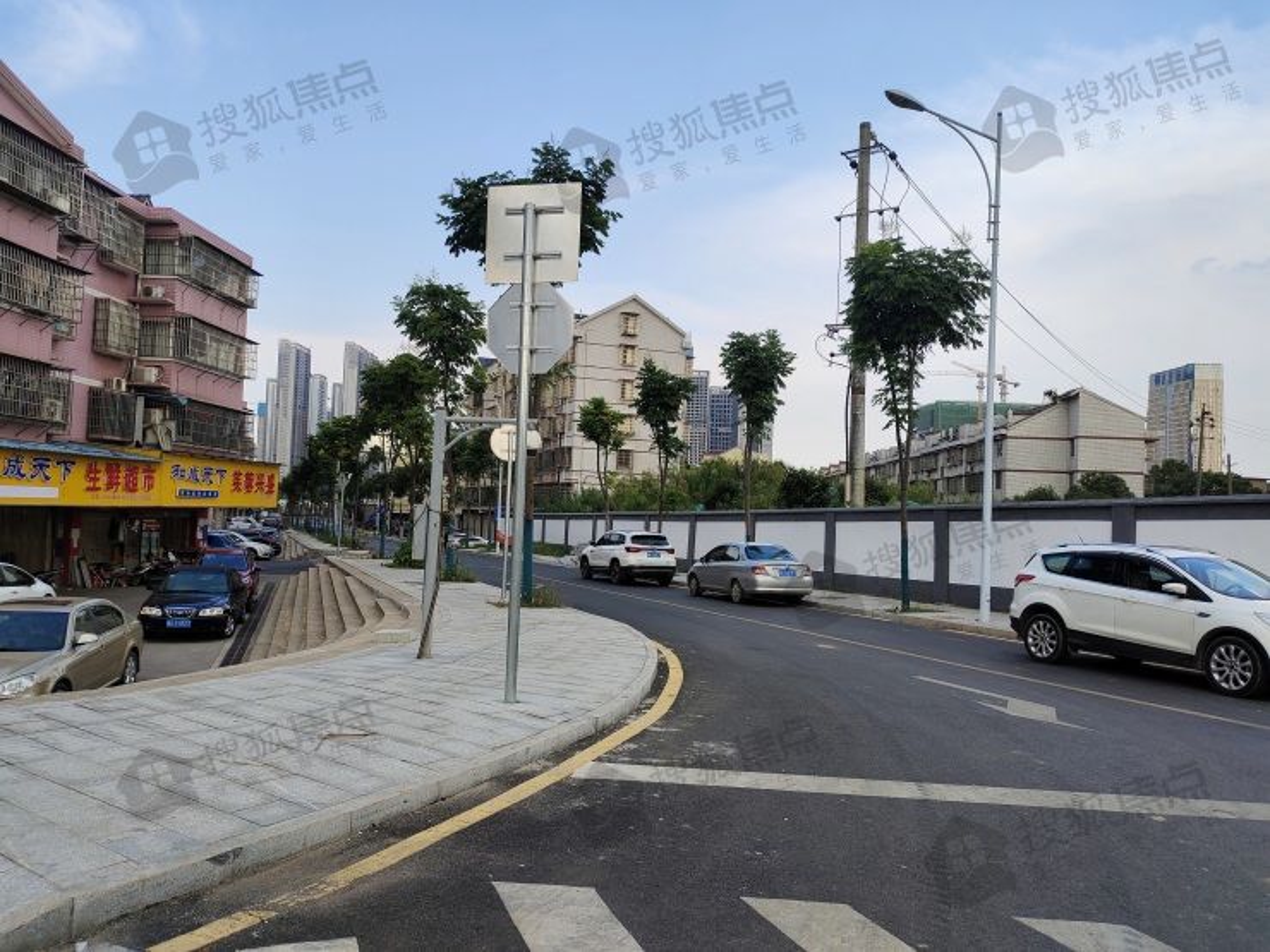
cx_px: 635
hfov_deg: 69.4
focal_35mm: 25
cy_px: 476
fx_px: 917
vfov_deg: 54.9
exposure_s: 1/372
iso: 50
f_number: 1.89
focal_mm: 5.42
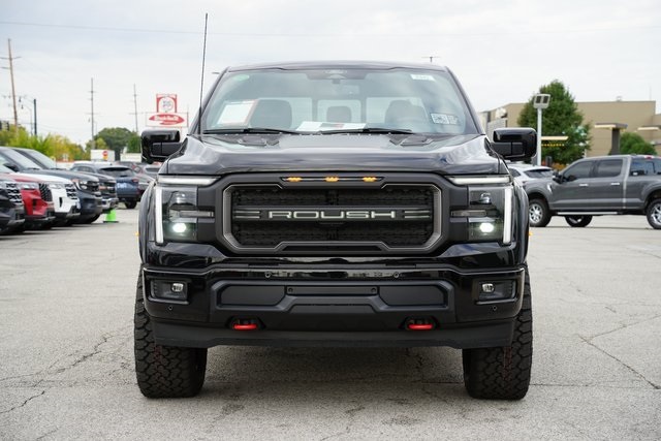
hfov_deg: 28.4
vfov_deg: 19.2
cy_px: 220
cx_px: 330
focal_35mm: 71
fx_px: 1304
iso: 100
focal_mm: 71
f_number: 7.1
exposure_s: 1/80
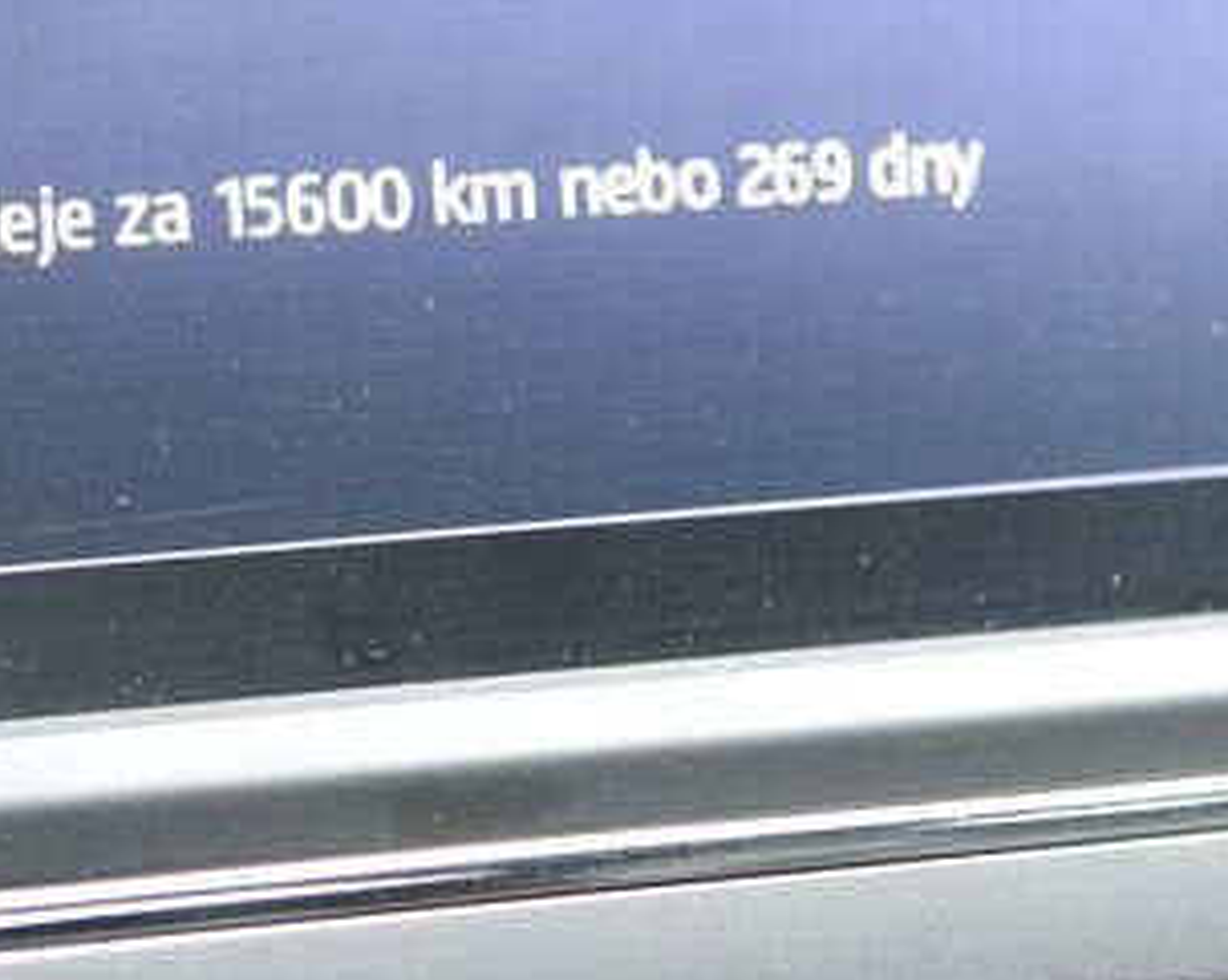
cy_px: -81
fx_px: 6683
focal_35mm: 184
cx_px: 272
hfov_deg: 10.5
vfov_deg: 8.3
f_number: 4
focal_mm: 58
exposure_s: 1/50
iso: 500
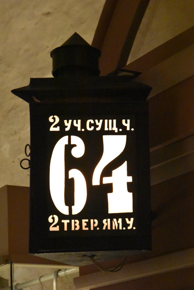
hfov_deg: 12.2
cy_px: 145
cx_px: 97
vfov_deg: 18.2
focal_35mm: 112
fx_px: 908
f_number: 5.3
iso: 12800
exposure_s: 1/25
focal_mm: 75
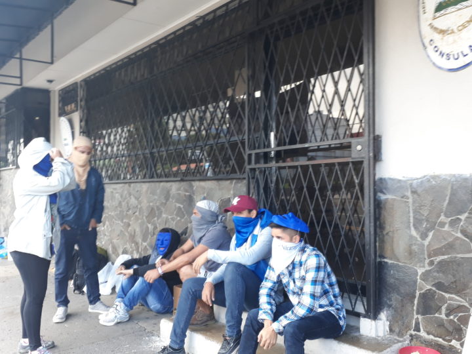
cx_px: 236
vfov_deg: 51.4
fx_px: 368
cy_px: 177
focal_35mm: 27
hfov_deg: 65.3
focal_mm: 3.6
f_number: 1.9
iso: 40
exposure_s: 1/40
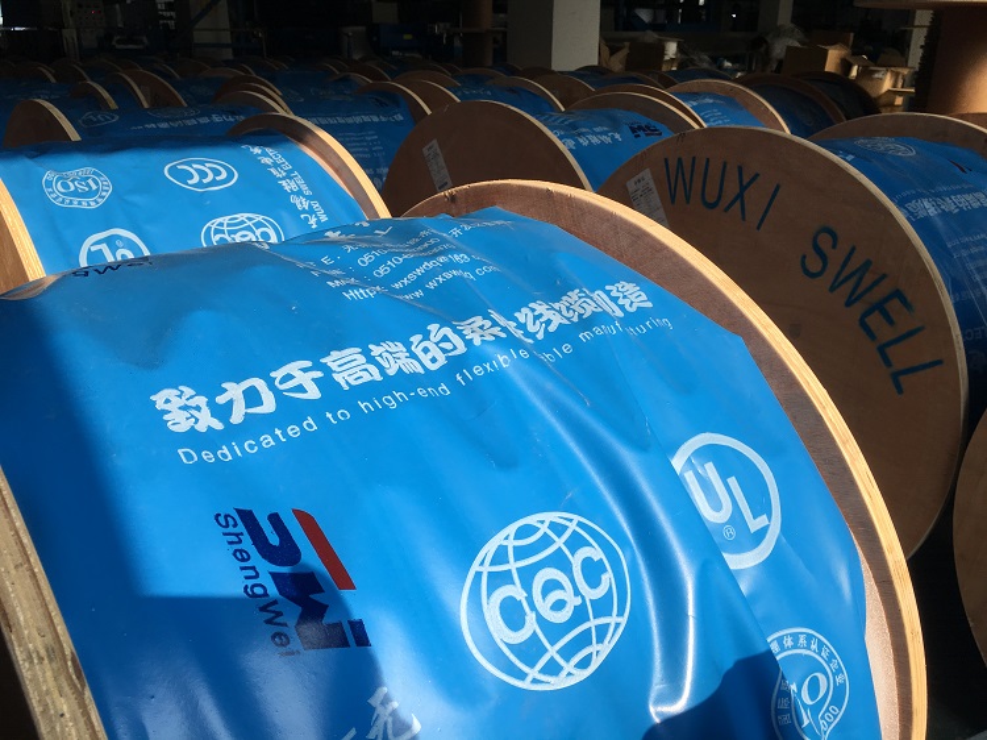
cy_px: 370
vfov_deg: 48.2
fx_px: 827
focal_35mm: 29
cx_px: 494
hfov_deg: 61.7
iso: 25
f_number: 2.2
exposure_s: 1/668
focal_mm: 4.15
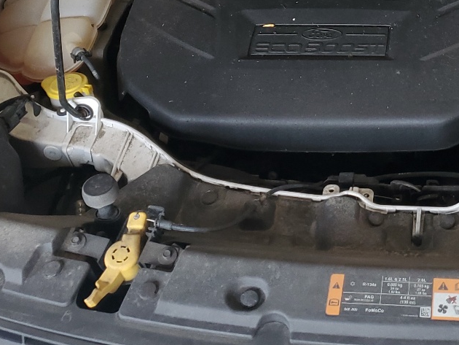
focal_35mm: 66
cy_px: -55
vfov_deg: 20.9
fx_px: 875
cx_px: 439
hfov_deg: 27.9
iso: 63
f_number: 1.5
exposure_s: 1/60.2
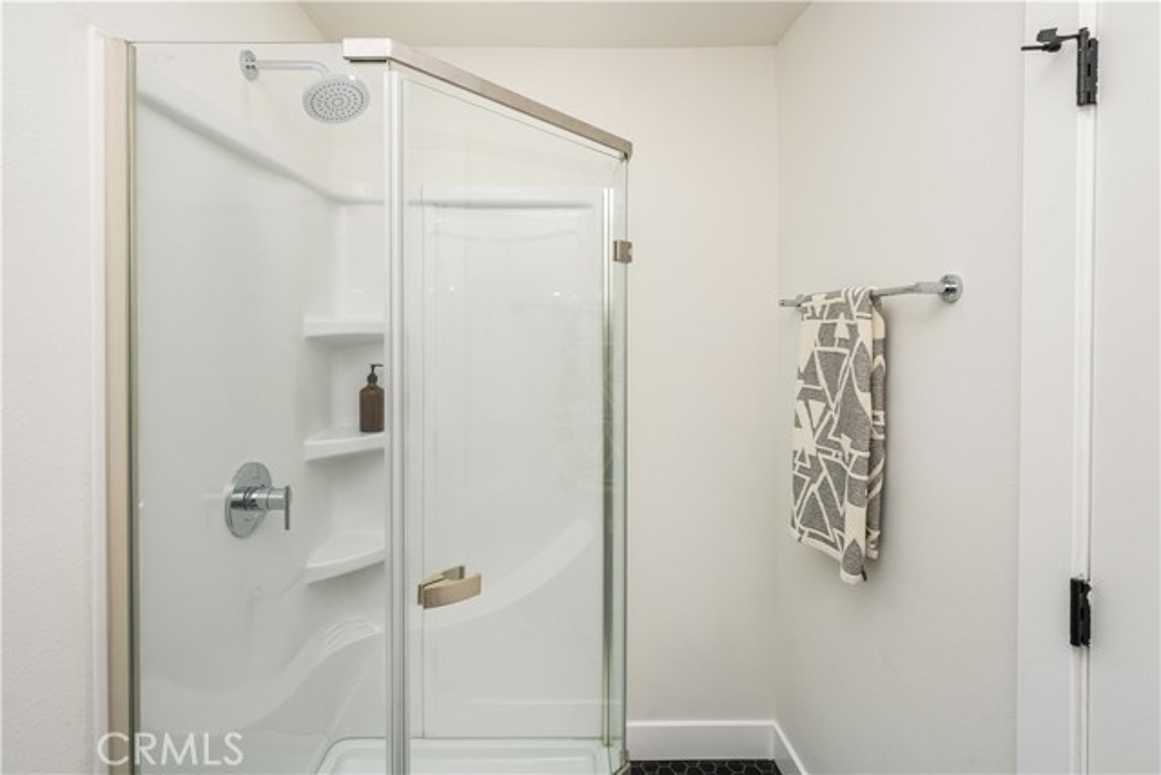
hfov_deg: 104.2
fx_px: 452
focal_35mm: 14
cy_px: 388
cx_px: 580
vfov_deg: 81.2
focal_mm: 14
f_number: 8
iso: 125
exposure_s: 1/250
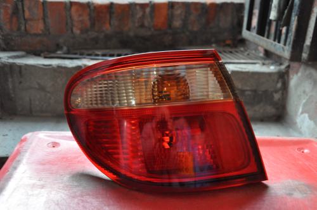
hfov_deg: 46.5
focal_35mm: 42
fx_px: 369
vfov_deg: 31.8
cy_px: 105
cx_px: 158
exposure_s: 1/20
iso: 1600
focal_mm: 28
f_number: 4
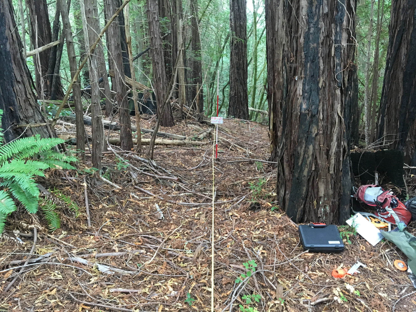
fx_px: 349
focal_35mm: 29
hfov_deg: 61.7
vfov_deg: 48.2
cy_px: 156
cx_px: 208
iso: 200
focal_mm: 4.15
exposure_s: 1/20
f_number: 2.2
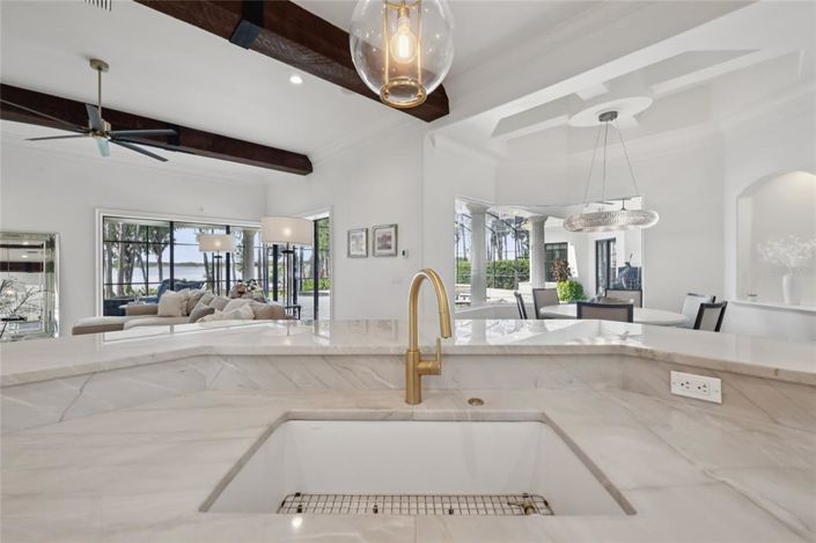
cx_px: 408
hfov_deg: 100.4
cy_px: 272
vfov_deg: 77.2
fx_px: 340
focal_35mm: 15
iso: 400
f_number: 8
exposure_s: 1/50
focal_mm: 15
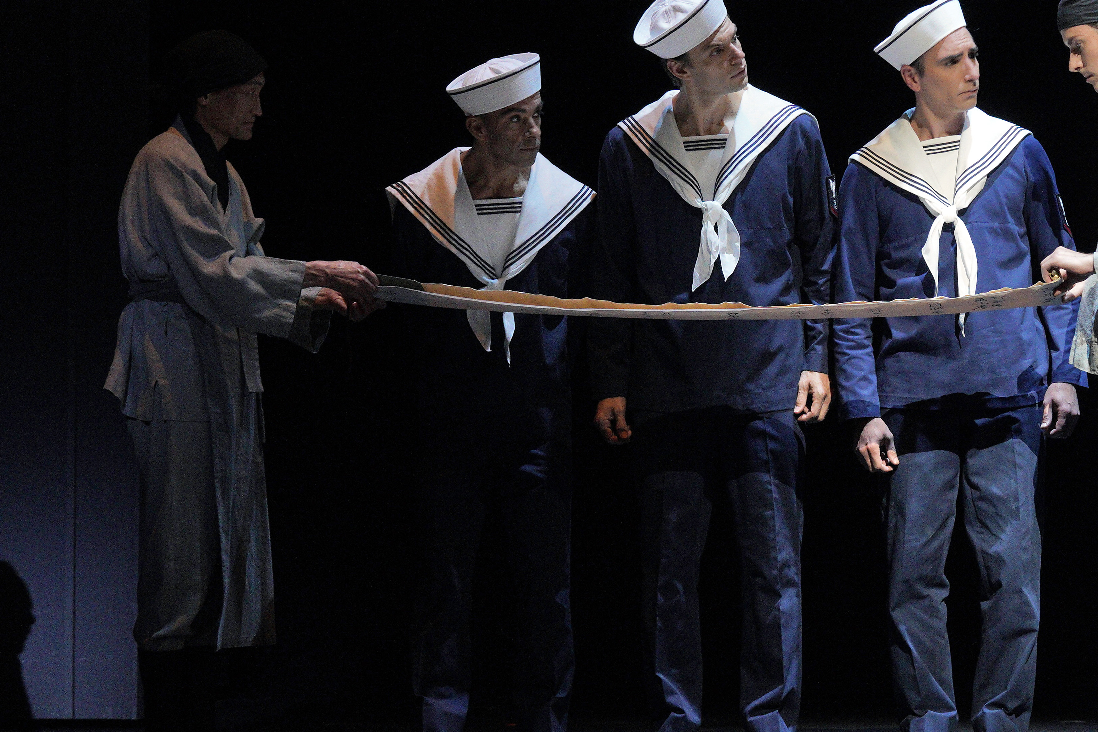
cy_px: 227
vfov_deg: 7.7
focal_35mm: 179
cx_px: 919
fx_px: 5459
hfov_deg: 11.4
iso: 4000
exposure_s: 1/125
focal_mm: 104
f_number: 5
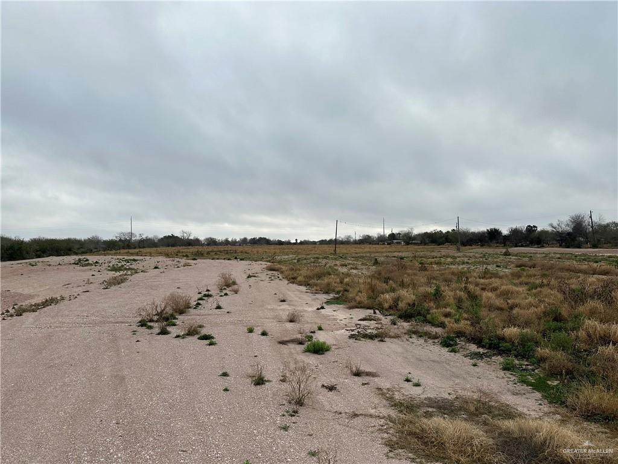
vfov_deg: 56.8
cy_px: 232
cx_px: 309
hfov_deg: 71.6
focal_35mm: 24
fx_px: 428
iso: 80
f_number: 1.78
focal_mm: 6.86
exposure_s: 1/2882
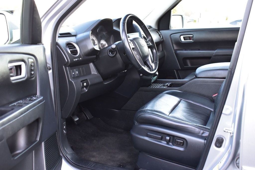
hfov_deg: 49.6
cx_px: 128
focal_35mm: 39
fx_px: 276
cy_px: 85
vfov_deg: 34.2
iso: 560
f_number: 6.3
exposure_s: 1/15
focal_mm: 26
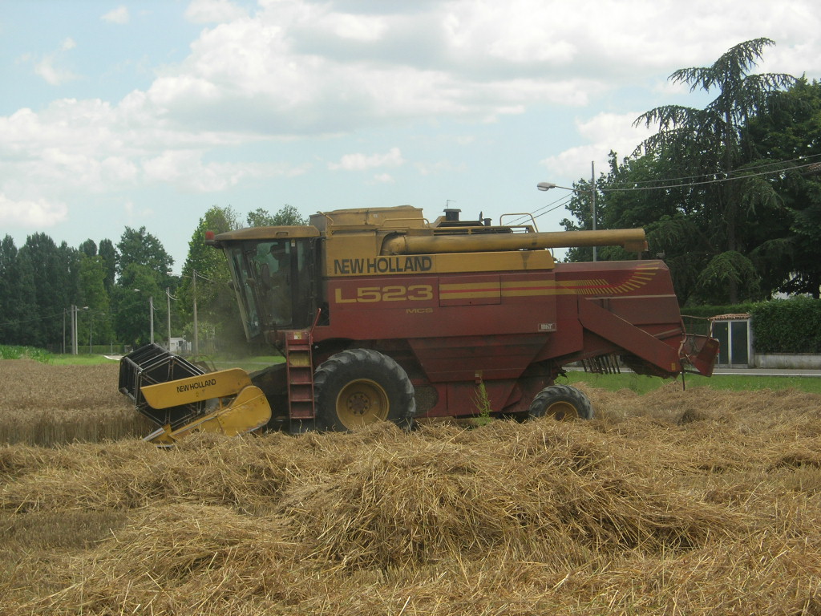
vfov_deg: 18.0
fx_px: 1945
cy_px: 308
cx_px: 410
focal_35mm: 82
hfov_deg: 23.8
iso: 64
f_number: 6.8
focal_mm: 17
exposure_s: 1/194
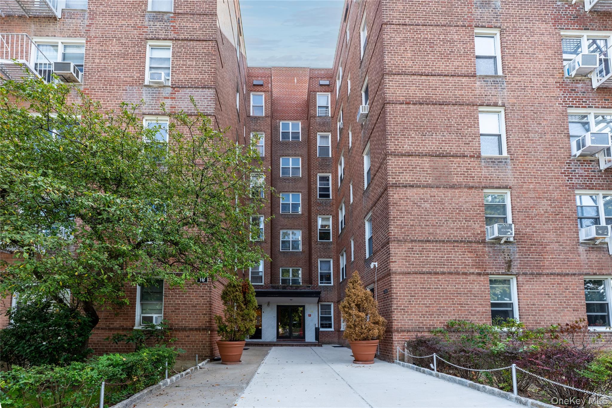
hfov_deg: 104.3
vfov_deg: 81.2
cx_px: 306
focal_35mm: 14
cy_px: 204
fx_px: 238
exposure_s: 1/2000
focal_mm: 14
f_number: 8
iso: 800
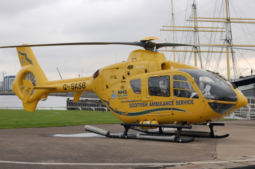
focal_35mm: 75
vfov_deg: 18.1
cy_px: 84
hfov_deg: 27.0
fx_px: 531
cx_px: 128
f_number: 5.6
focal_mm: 50
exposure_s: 1/125
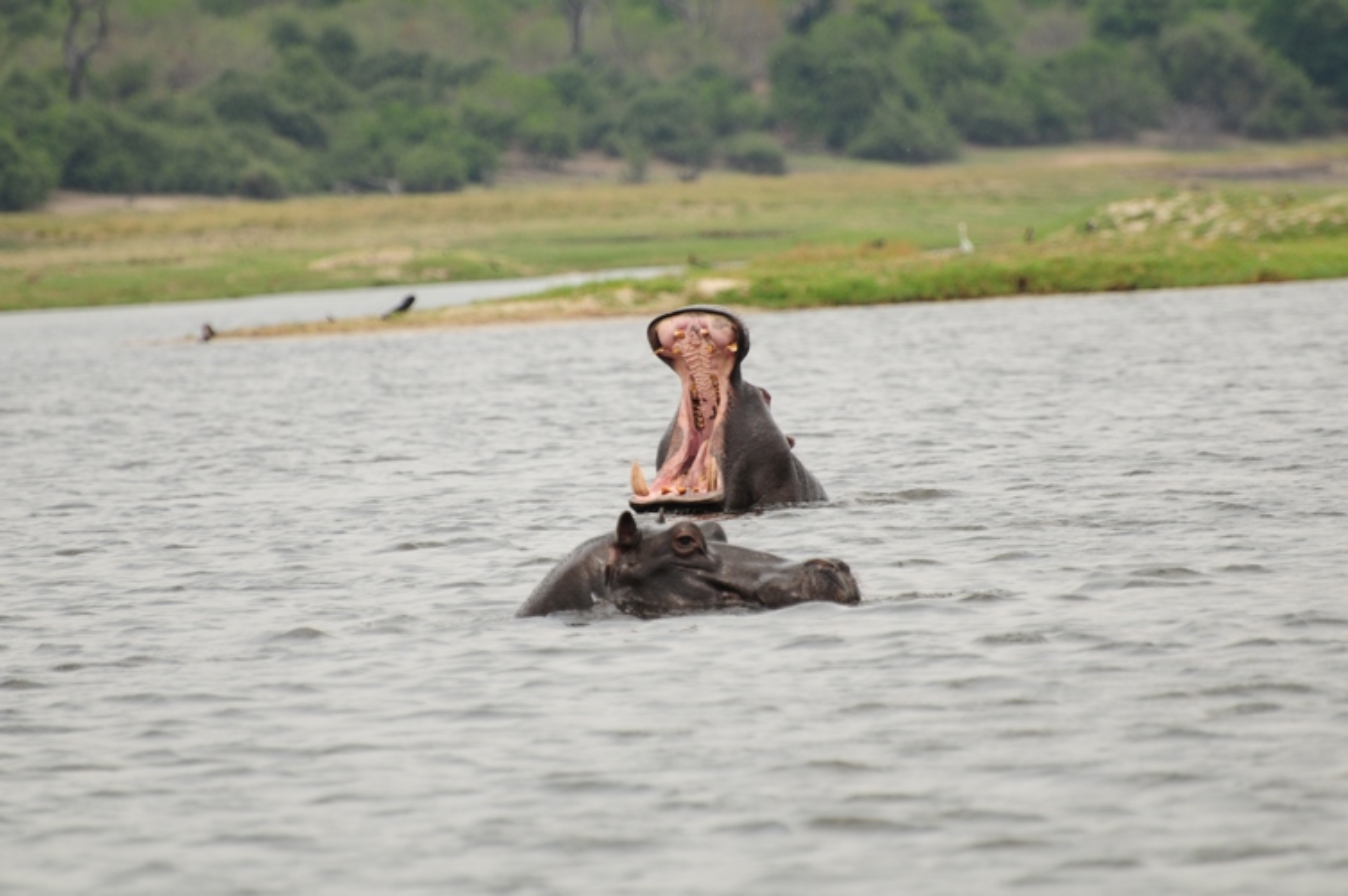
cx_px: 674
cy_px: 448
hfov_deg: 4.6
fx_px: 16835
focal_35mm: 450
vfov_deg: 3.0
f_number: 5.6
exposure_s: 1/800
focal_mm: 300
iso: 200
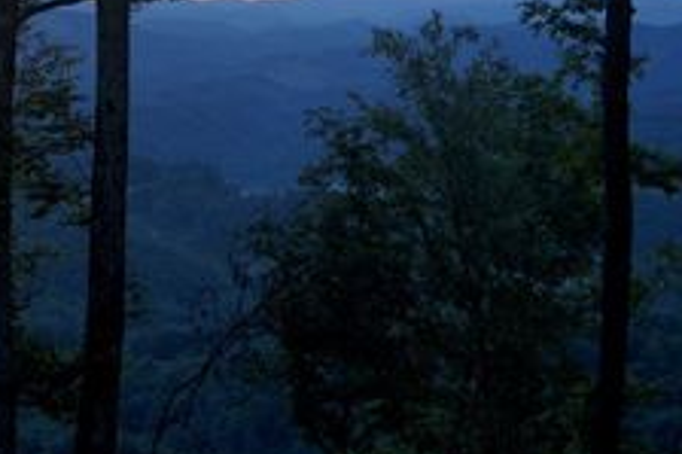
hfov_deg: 17.3
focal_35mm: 117
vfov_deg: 11.6
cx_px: 134
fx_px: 2217
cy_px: 27
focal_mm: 35
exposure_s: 1/60
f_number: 5
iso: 400
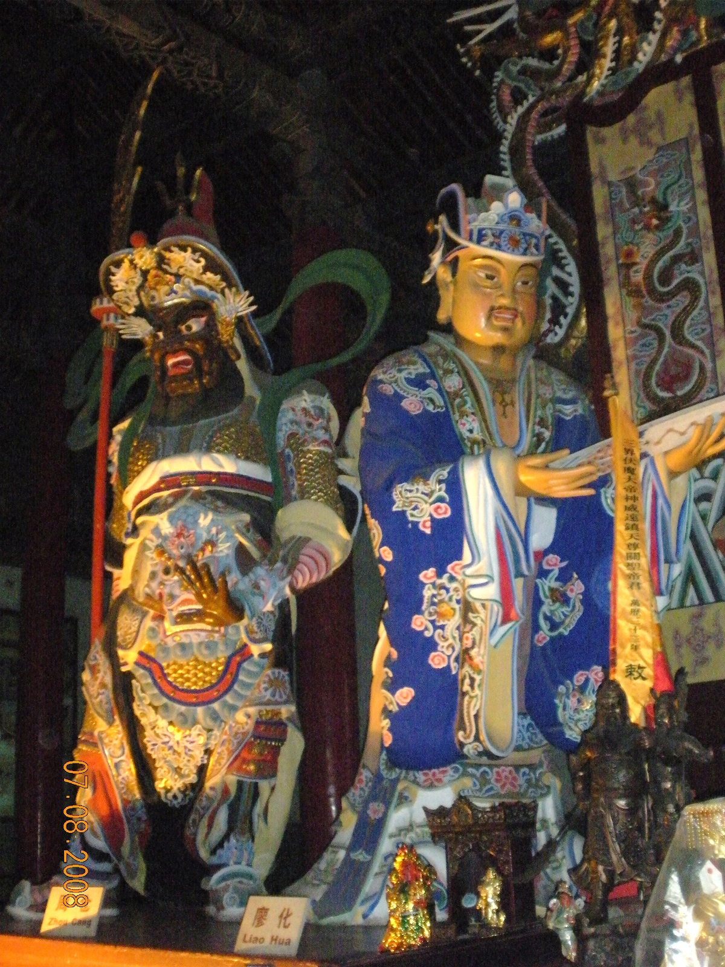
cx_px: 362
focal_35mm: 44
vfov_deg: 42.9
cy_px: 484
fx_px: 1229
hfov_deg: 32.9
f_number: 4
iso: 800
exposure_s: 1/60
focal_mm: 7.7
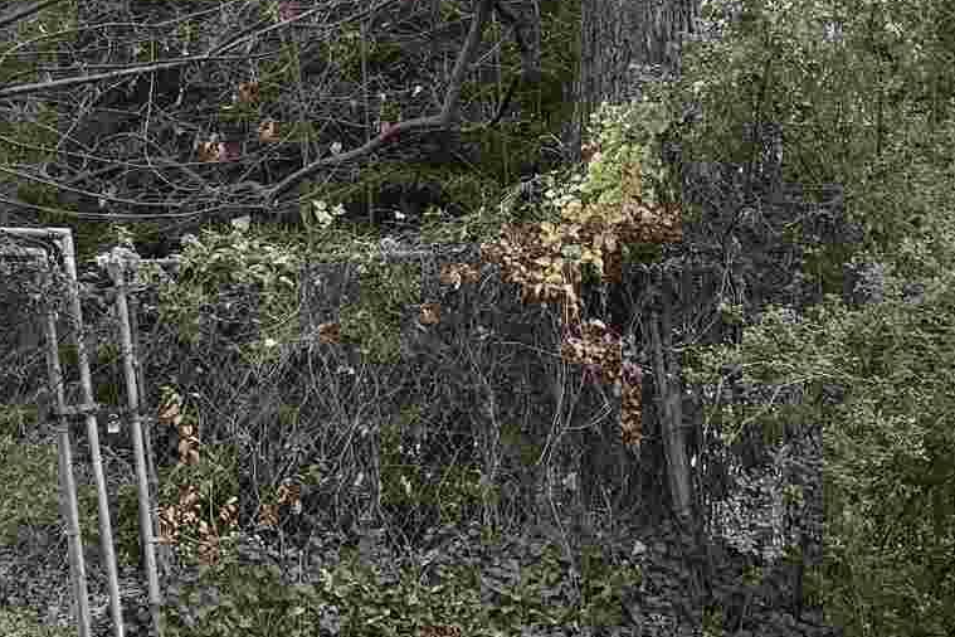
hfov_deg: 20.0
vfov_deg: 13.5
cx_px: 783
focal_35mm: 101
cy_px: 404
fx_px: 2679
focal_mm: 6.76
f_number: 1.78
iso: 100
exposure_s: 1/517
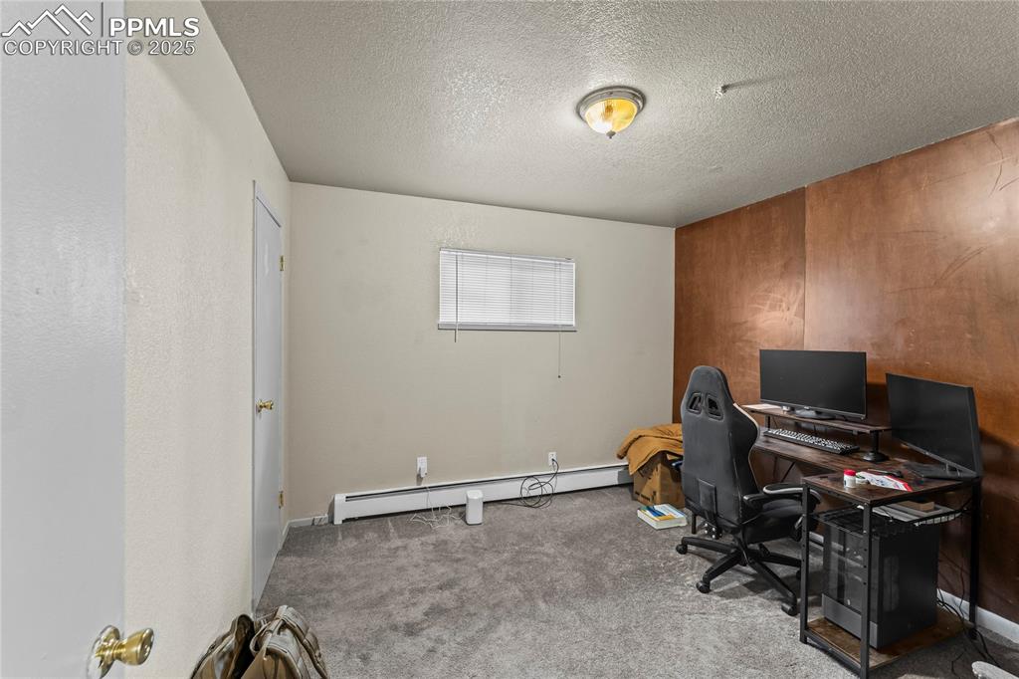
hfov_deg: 104.3
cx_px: 510
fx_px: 396
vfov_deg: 81.2
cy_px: 340
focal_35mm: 14
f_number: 8
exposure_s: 1.6
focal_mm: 14
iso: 800
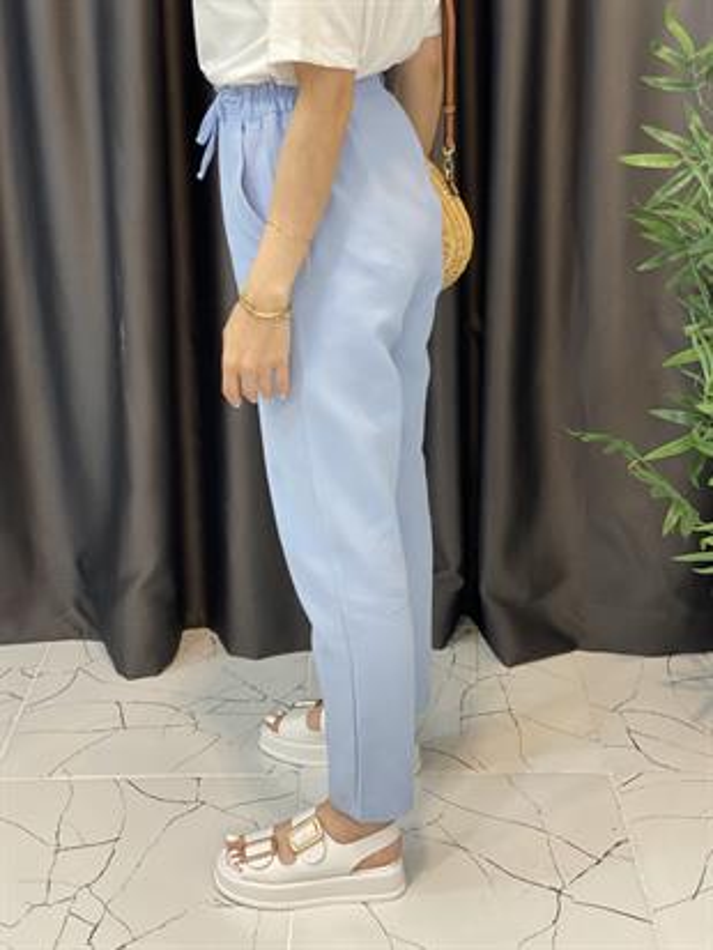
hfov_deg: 28.0
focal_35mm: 52
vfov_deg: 36.8
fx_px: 1427
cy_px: 475
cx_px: 356
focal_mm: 6
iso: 200
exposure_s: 1/100
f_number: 2
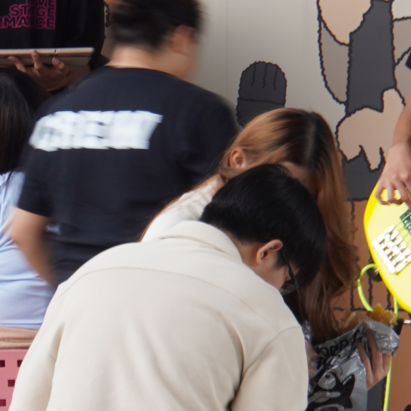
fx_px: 15870
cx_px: -147
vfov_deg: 1.5
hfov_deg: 1.5
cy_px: 115
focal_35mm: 1181
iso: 100
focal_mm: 163
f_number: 9
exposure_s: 1/20
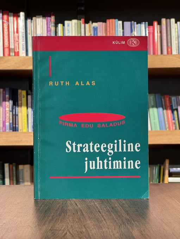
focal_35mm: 77
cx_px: 90
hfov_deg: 19.1
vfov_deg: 25.3
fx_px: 534
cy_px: 120
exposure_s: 1/75
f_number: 2.8
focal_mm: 9
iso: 250
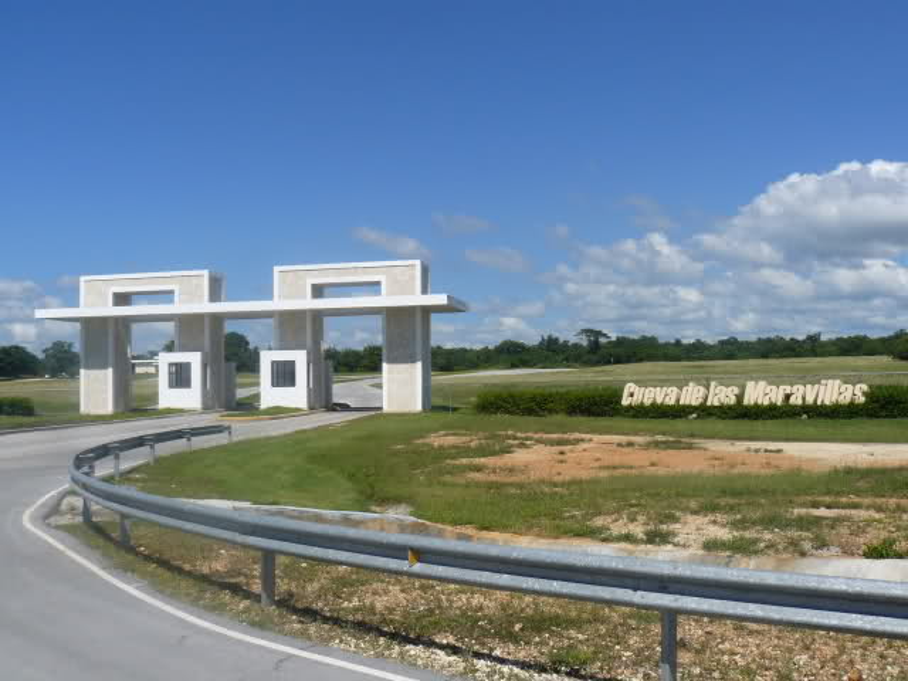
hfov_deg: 51.4
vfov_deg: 39.7
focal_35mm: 36
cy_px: 340
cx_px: 454
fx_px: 944
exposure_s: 1/400
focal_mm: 6
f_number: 7.1
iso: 100
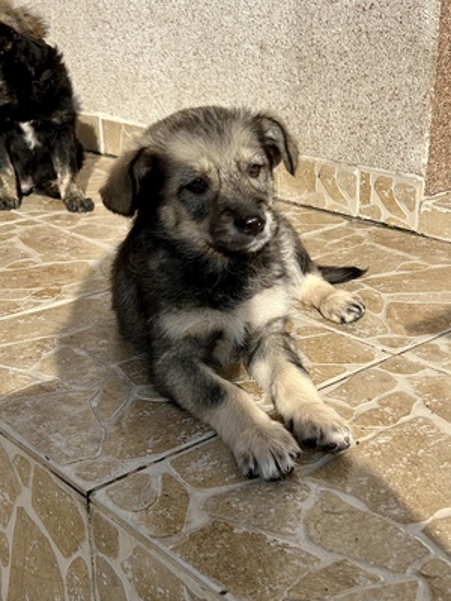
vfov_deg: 67.3
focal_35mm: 26
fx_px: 452
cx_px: 226
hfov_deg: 53.1
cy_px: 300
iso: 50
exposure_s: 1/5076
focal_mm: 5.7
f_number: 1.5
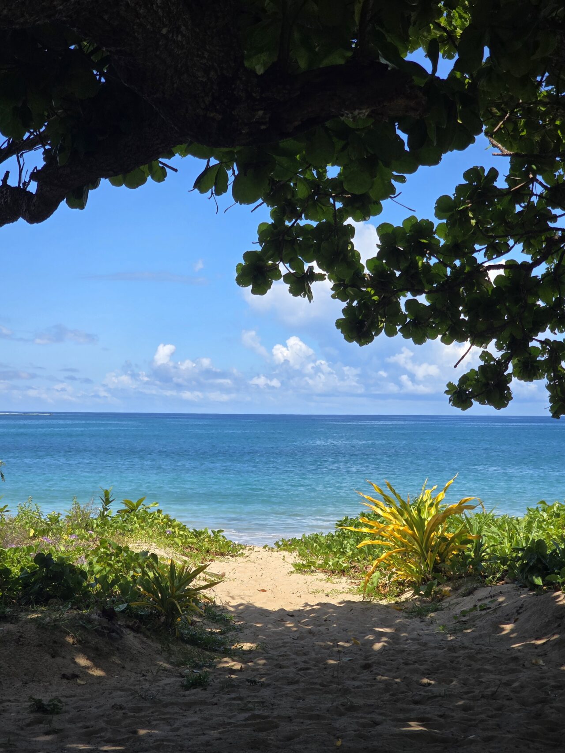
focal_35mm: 69
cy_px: 376
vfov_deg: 28.2
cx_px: 282
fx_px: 1502
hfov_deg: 21.3
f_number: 2.4
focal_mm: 7.9
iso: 50
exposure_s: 1/2000
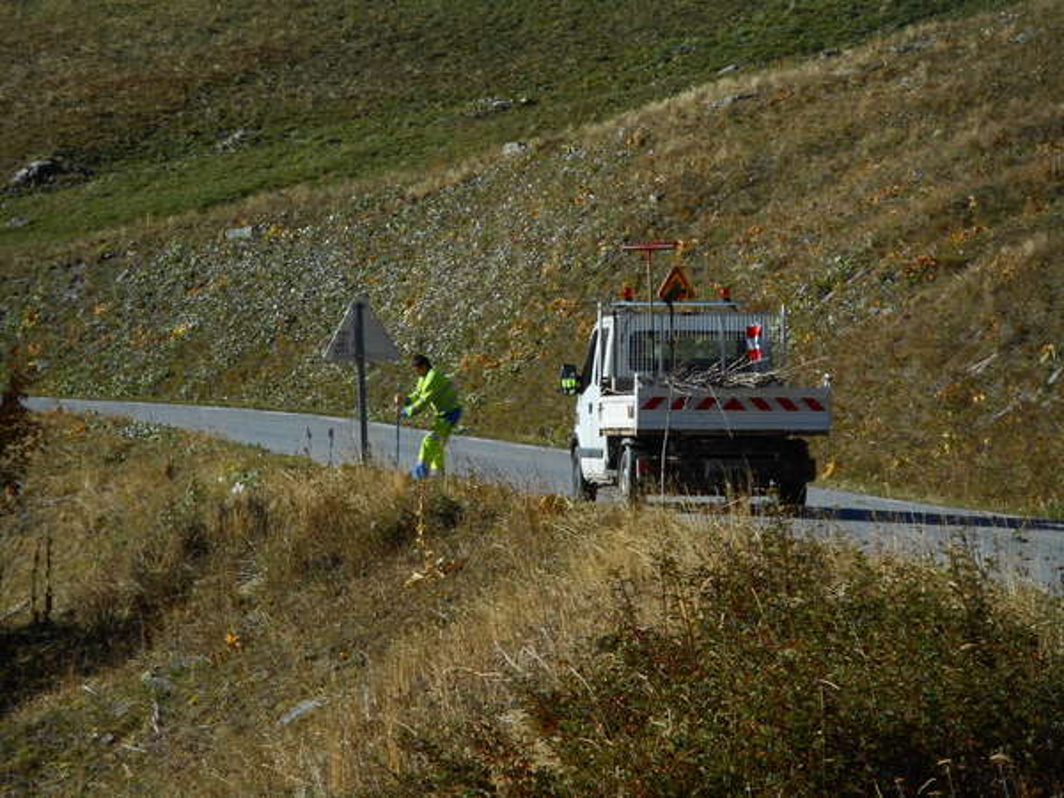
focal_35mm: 200
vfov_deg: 7.4
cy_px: 399
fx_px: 6147
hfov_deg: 9.9
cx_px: 532
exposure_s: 1/250
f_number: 6.6
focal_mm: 36
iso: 80
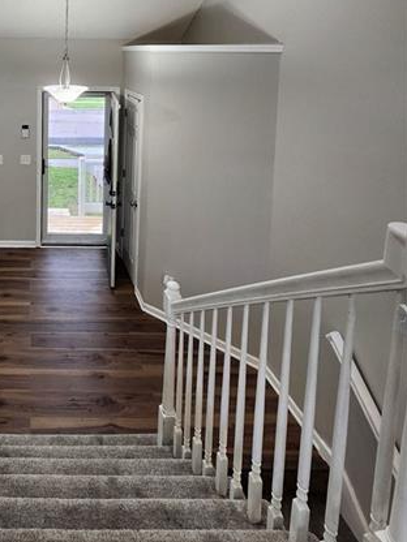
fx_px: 376
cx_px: 35
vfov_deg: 63.9
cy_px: 93
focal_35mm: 24
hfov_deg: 50.0
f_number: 2.2
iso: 100
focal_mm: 1.74
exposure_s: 1/60
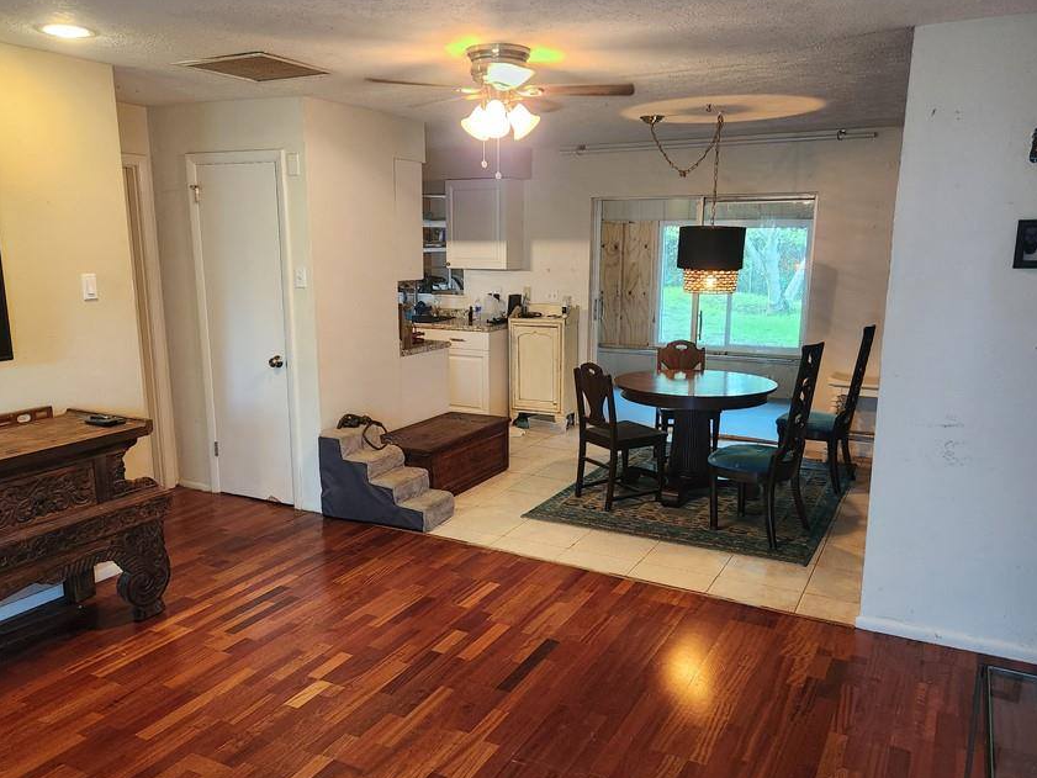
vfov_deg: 49.7
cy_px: 418
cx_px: 510
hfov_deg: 63.4
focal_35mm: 28
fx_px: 839
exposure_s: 1/120
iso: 500
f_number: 1.8
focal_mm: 5.4
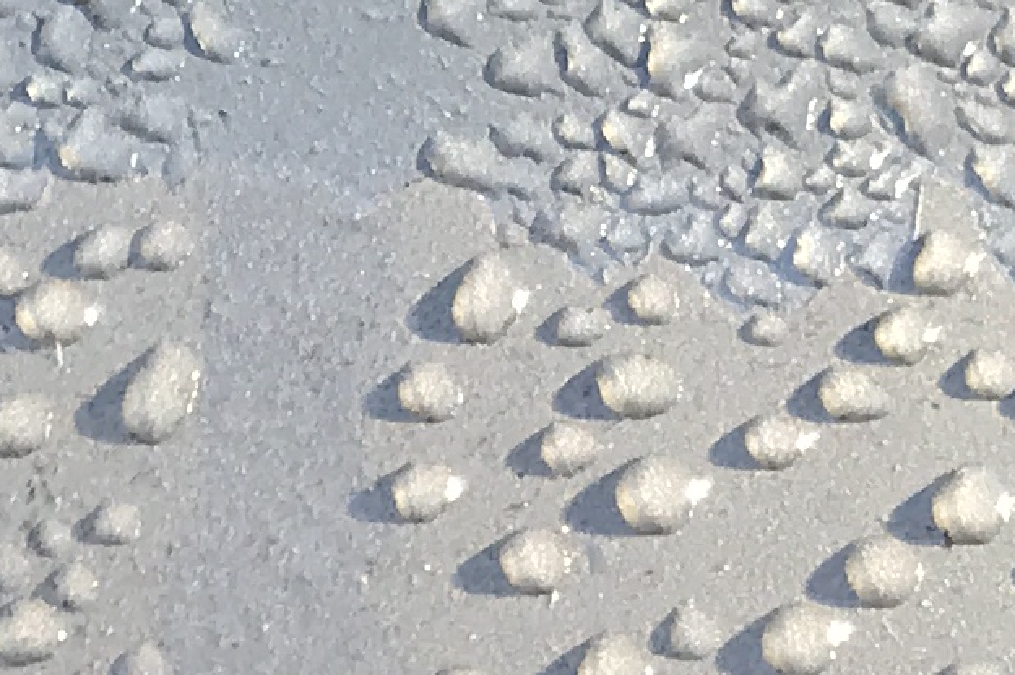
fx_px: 5298
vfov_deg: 6.8
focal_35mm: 188
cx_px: -867
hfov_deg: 10.3
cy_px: 1778
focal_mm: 3.99
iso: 20
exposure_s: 1/577
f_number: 1.8
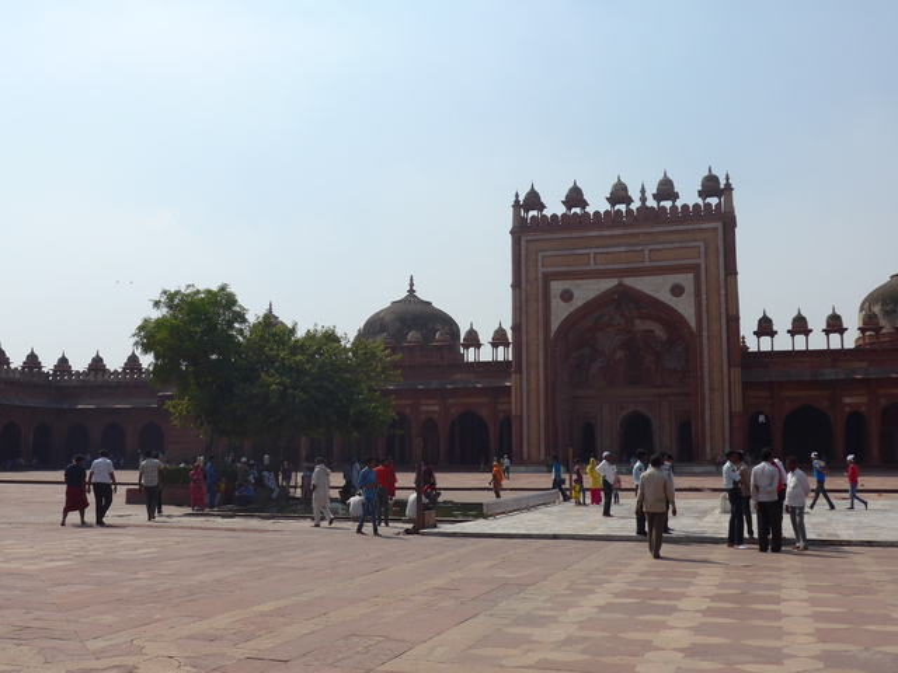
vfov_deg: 36.8
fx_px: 1012
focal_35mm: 39
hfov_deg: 47.9
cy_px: 336
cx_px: 449
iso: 80
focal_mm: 8
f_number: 3.5
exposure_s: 1/2000
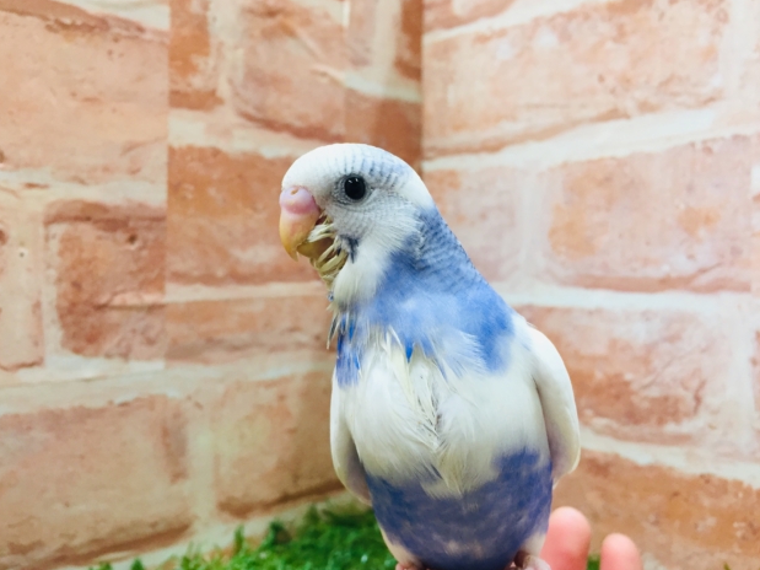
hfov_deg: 60.0
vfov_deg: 46.8
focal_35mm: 30
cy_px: 289
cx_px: 370
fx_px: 659
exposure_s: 1/30
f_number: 2.2
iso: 50
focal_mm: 4.15
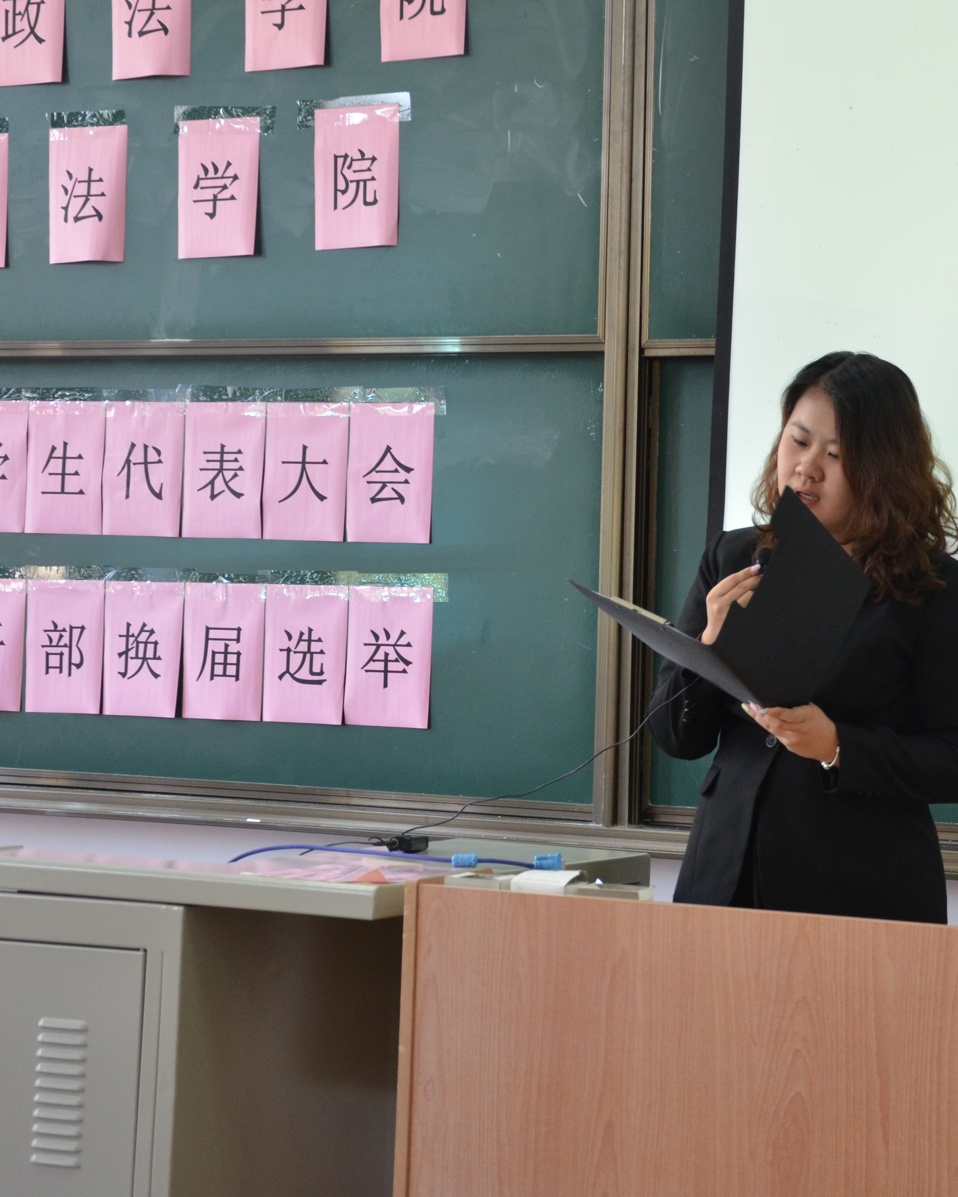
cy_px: 582
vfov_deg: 24.8
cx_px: 801
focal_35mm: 77
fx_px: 2720
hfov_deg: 19.7
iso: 800
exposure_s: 1/40
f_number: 4.5
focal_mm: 35
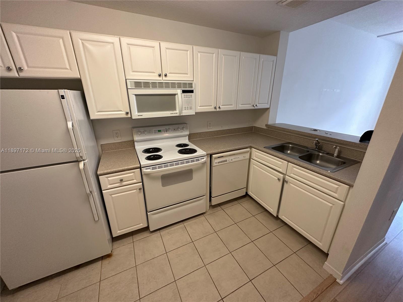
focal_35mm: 14
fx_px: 163
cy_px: 151
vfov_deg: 85.7
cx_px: 202
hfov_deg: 102.1
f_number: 2.2
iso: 250
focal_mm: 2.22
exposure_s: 1/60
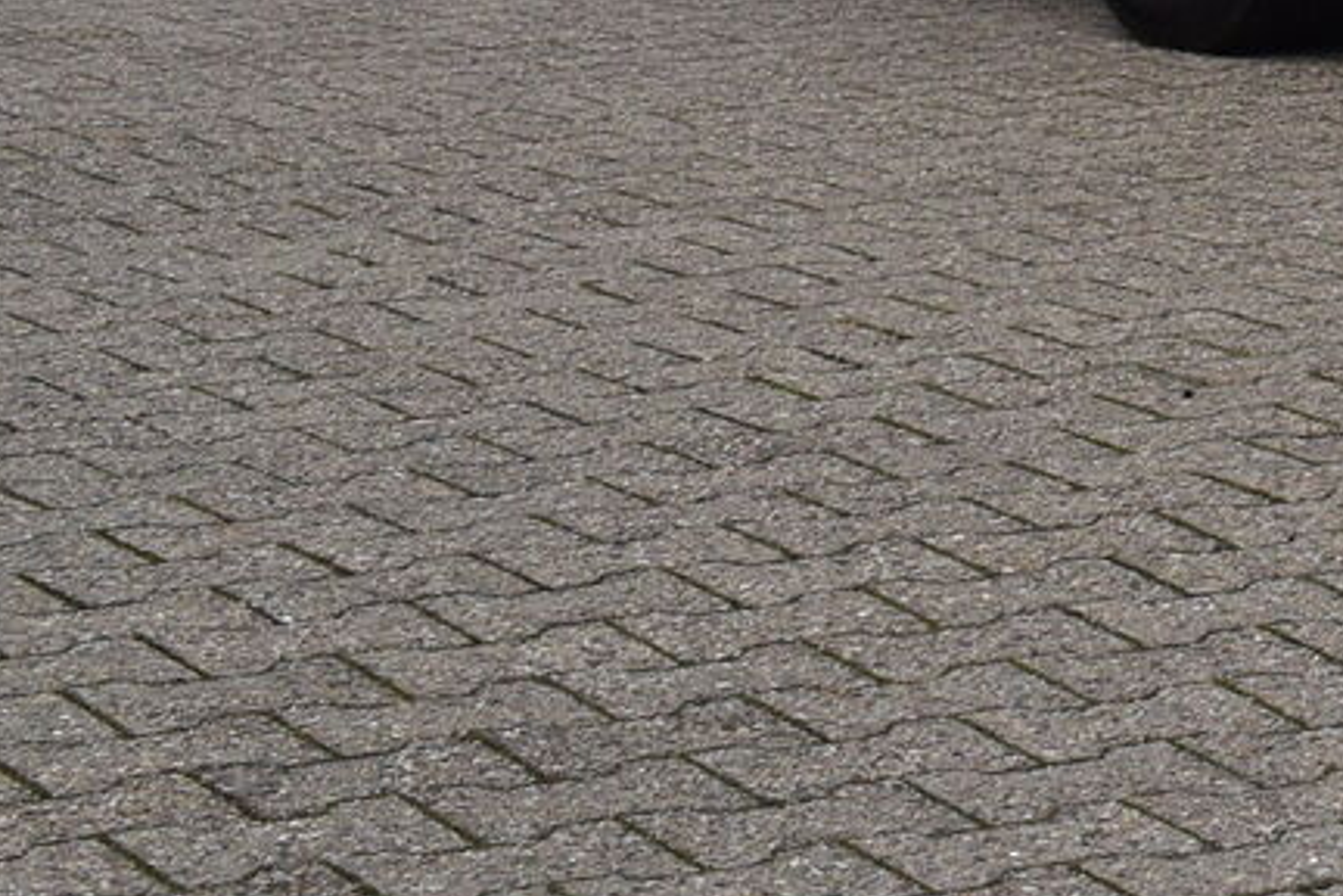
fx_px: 7461
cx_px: 2910
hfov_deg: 9.4
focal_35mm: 200
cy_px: -824
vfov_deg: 6.7
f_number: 11
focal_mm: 30
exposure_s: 1/500
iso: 360
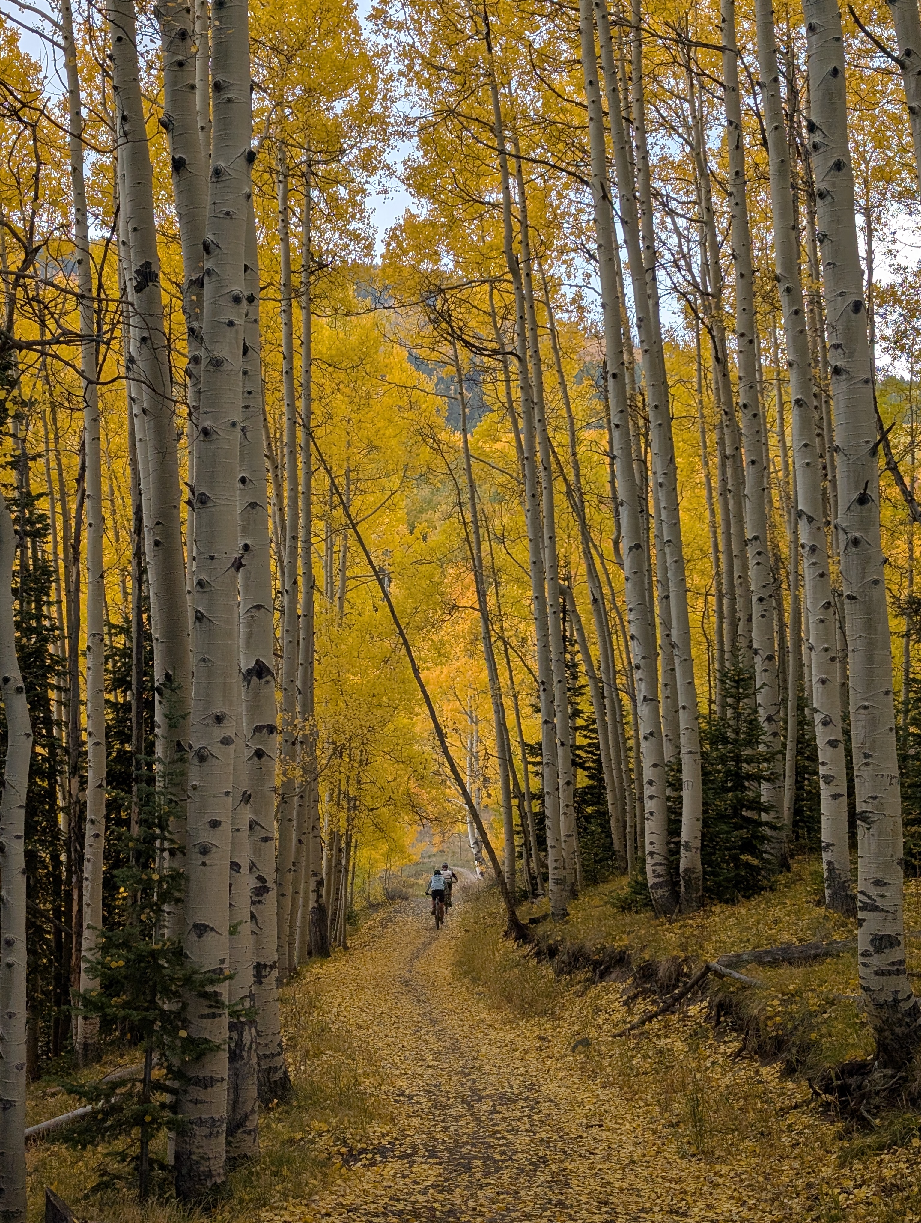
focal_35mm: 49
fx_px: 1734
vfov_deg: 38.9
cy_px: 612
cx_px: 460
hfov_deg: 29.7
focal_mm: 6.9
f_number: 1.68
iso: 23
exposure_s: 1/121
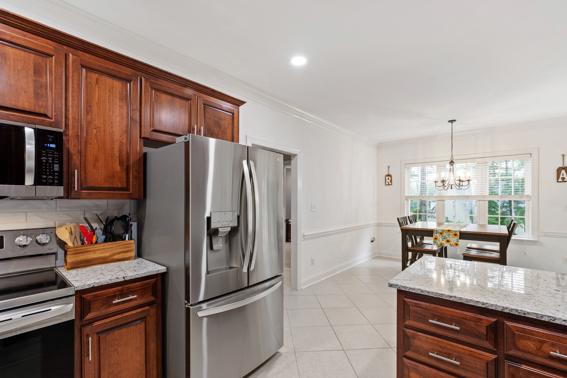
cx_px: 284
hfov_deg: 100.4
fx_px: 236
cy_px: 189
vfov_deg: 77.3
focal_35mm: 15
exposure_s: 1/1.25
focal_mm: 10
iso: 100
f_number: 8
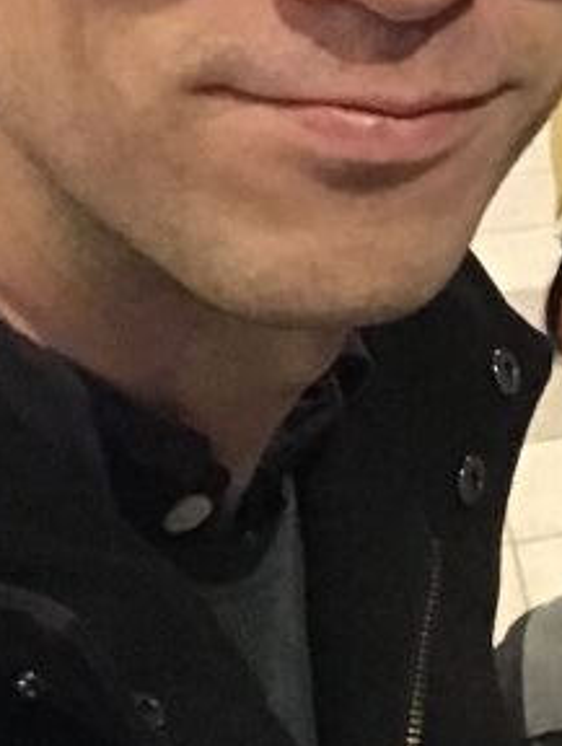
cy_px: 84
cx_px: 734
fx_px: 2547
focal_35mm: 118
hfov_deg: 12.2
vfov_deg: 16.5
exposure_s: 1/15
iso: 320
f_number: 2.2
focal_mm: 2.87
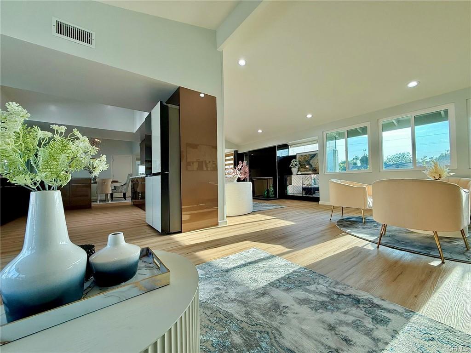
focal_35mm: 14
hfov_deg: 102.1
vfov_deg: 85.7
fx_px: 190
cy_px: 176
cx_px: 236
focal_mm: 2.22
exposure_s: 1/133
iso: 50
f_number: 2.2
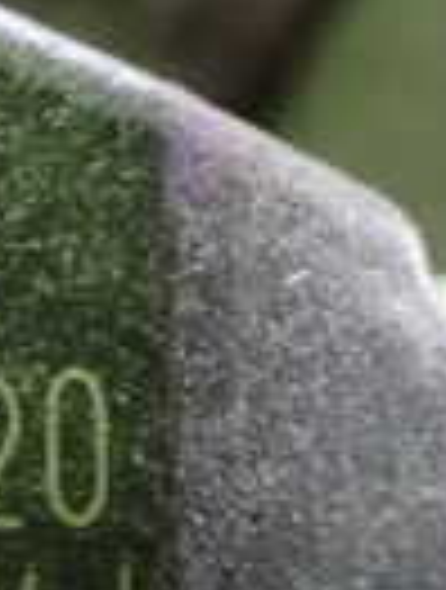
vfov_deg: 14.4
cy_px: 315
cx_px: -302
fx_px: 2342
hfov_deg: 10.4
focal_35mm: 137
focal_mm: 5.4
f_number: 2.3
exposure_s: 1/30
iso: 1600
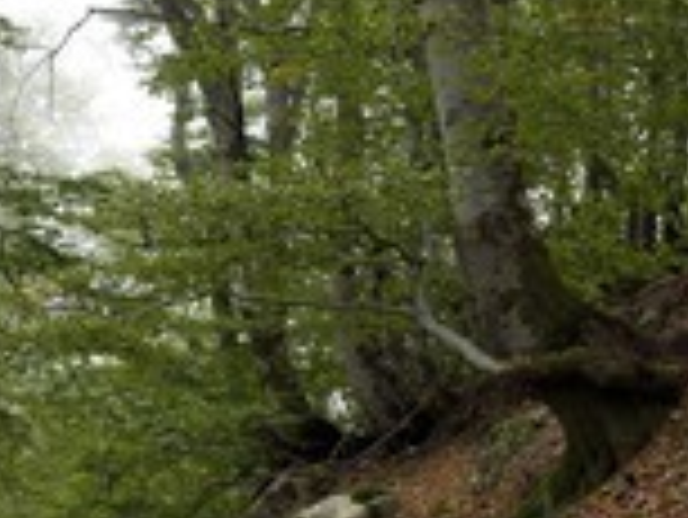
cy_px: 383
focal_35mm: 100
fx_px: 1989
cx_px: -4
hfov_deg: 19.1
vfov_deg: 14.8
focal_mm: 38
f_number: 5.6
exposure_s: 1/160
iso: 1600
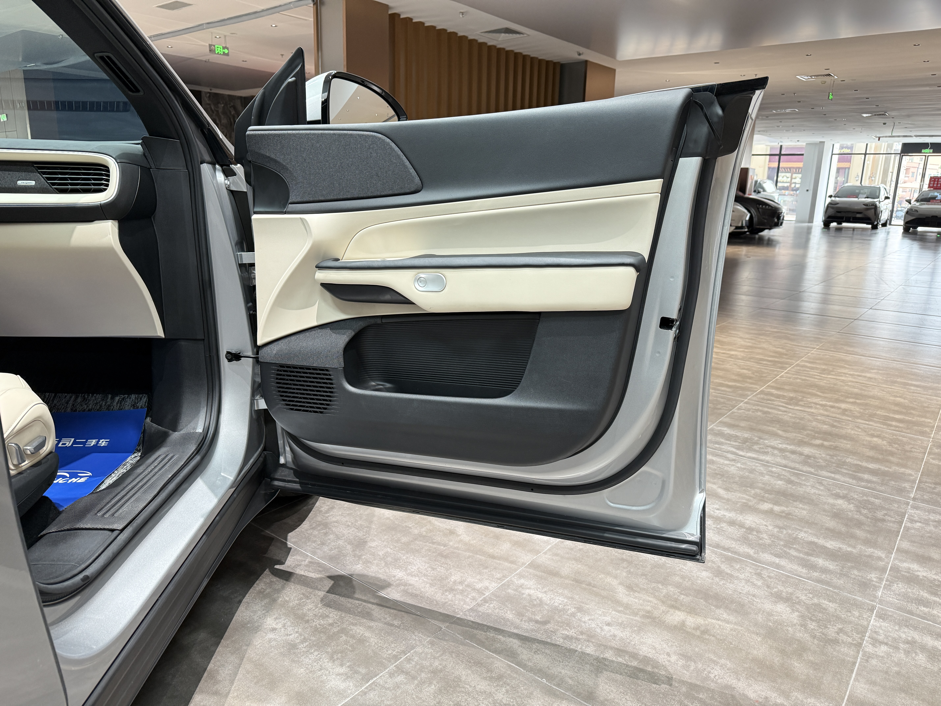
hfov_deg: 71.6
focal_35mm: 24
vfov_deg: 56.8
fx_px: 652
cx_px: 470
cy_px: 353
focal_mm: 6.76
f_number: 1.78
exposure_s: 1/50
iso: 250
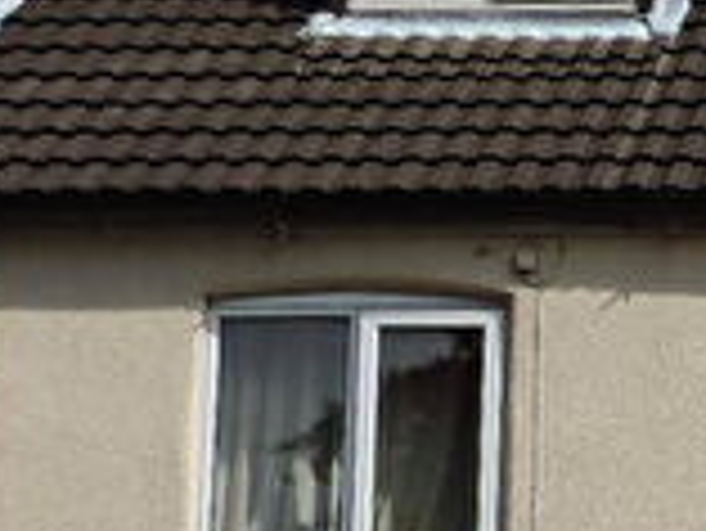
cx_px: 1399
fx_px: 3000
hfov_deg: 12.0
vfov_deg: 9.9
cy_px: 659
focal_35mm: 147
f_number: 3.6
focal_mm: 5.8
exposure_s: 1/1250
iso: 80
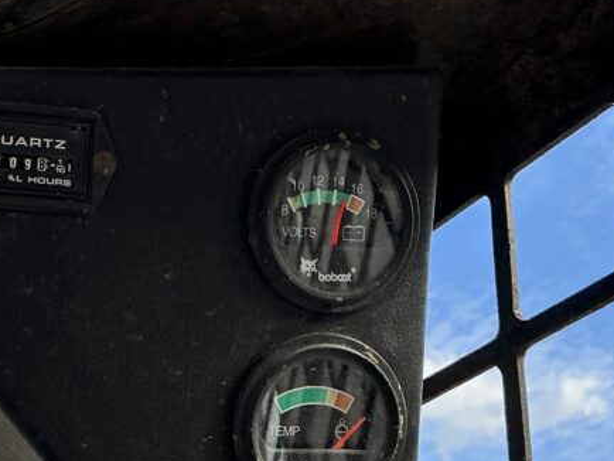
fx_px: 1171
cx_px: 183
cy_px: 206
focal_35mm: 66
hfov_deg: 29.1
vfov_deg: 22.3
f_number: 1.8
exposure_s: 1/551
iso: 25
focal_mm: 3
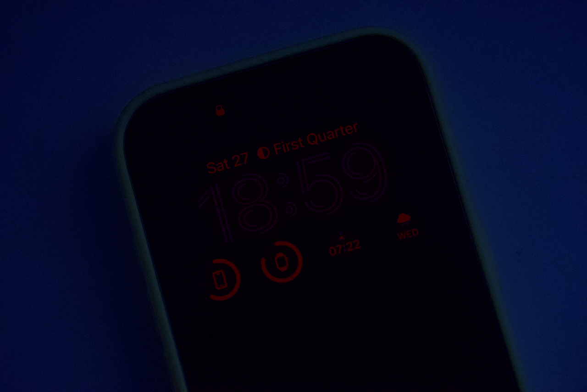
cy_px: 196
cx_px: 294
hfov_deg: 27.0
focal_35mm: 75
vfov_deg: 18.2
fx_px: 1223
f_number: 2
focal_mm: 50
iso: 6400
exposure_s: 1/60
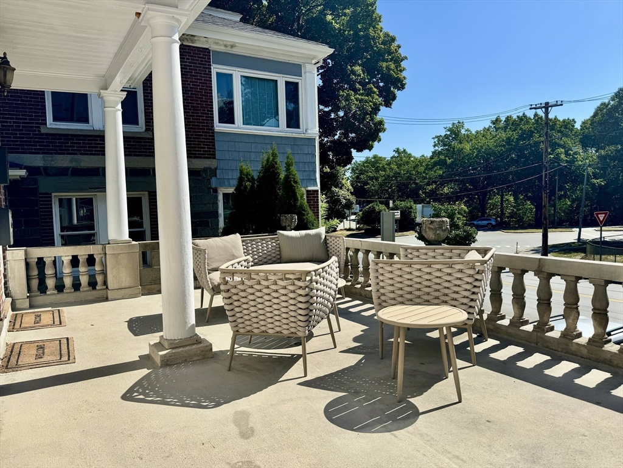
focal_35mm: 24
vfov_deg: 56.8
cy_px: 234
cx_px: 312
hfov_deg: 71.6
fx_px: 432
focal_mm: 6.76
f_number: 1.78
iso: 80
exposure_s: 1/5814
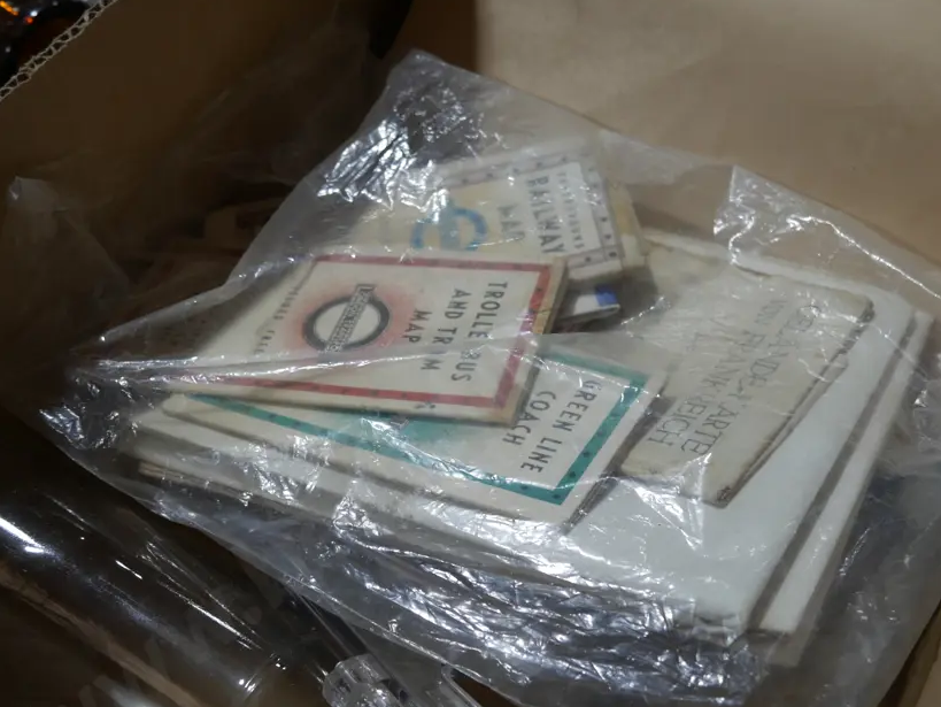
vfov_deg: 29.1
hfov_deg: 38.1
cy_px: 398
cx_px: 510
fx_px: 1360
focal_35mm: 50
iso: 200
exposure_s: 1/80
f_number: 4.4
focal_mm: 20
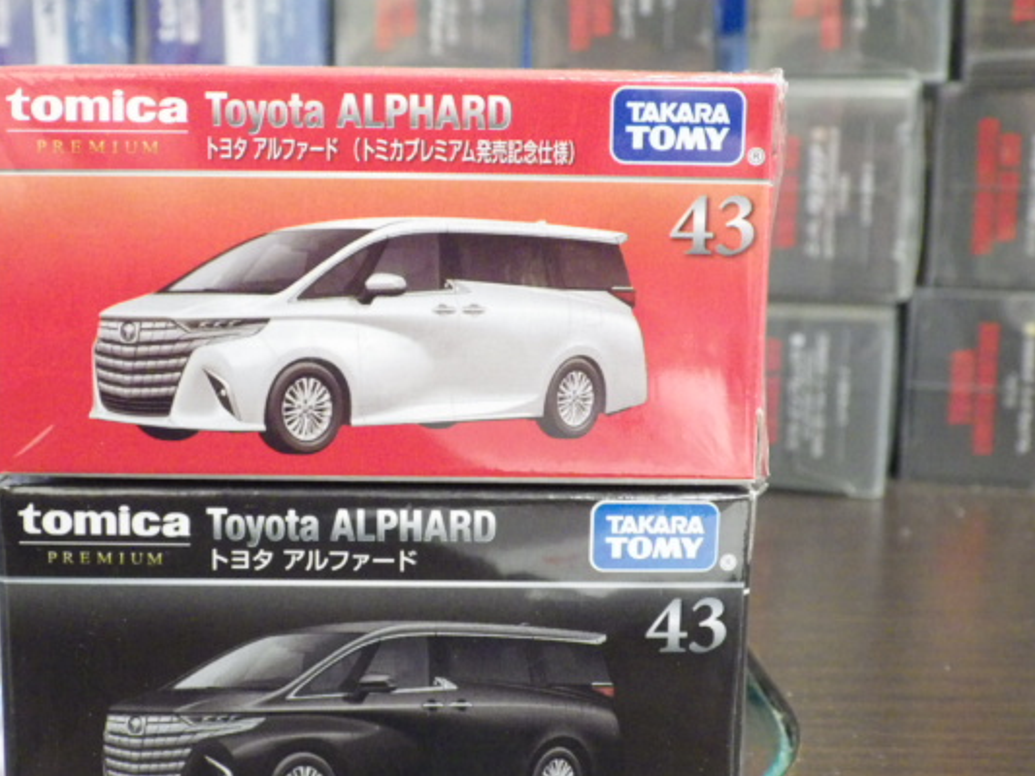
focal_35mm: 60
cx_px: 416
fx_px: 1794
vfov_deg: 24.4
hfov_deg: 32.1
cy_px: 456
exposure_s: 1/25
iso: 1000
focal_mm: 9
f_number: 3.8
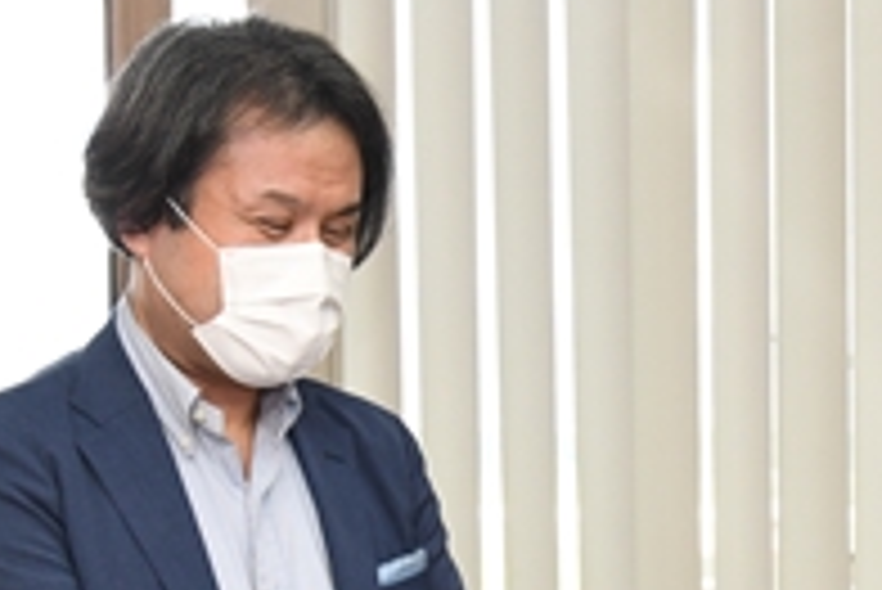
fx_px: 4119
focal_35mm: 168
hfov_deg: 12.2
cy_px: 471
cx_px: 639
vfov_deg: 8.2
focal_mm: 44
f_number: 8
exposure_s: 1/250
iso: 2000
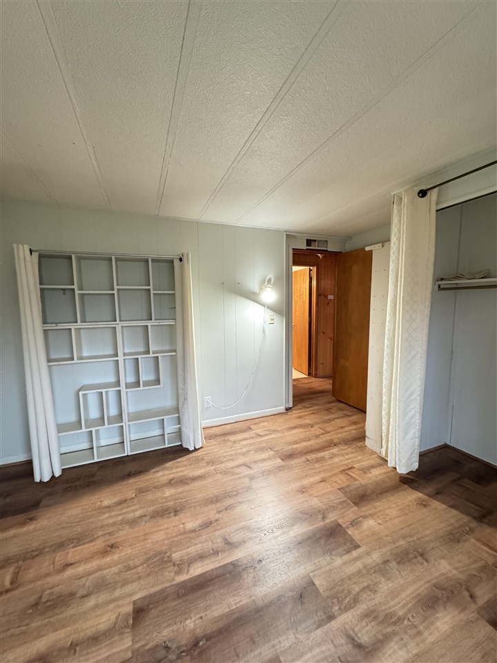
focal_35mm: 14
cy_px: 332
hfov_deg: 85.7
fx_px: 268
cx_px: 248
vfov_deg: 102.1
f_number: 2.2
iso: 1250
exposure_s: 1/40
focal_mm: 2.22
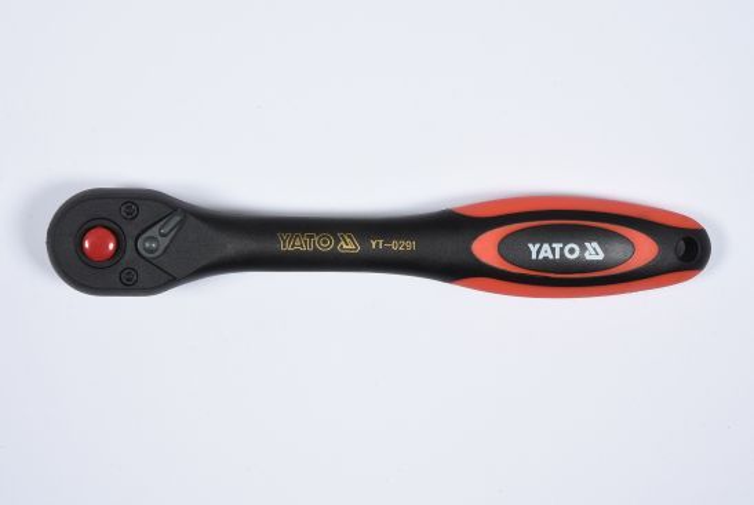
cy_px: 252
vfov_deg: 13.1
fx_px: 2201
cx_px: 377
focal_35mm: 105
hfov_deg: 19.4
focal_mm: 70
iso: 250
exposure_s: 1/125
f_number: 13
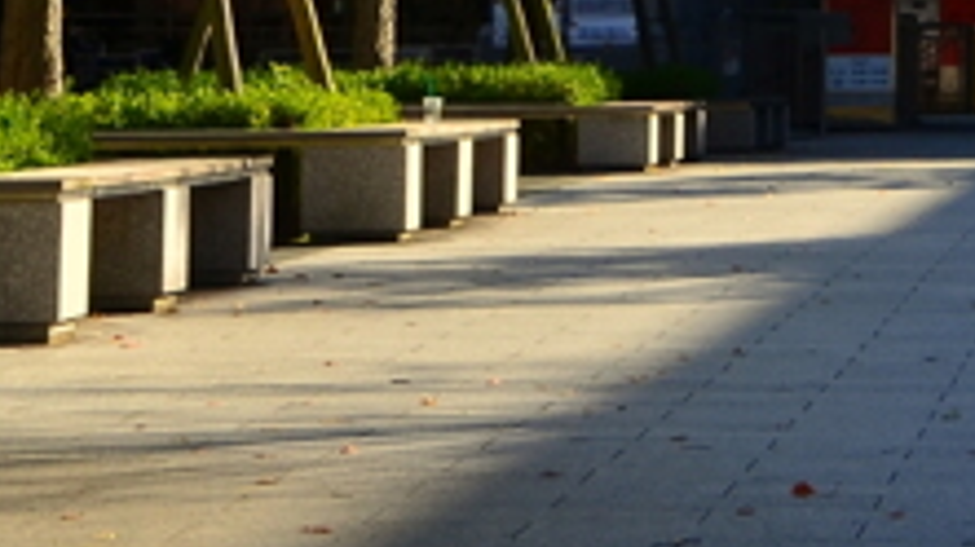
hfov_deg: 9.1
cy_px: -891
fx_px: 6020
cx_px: 1249
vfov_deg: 5.0
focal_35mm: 233
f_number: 9
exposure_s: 1/125
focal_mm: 32
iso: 100
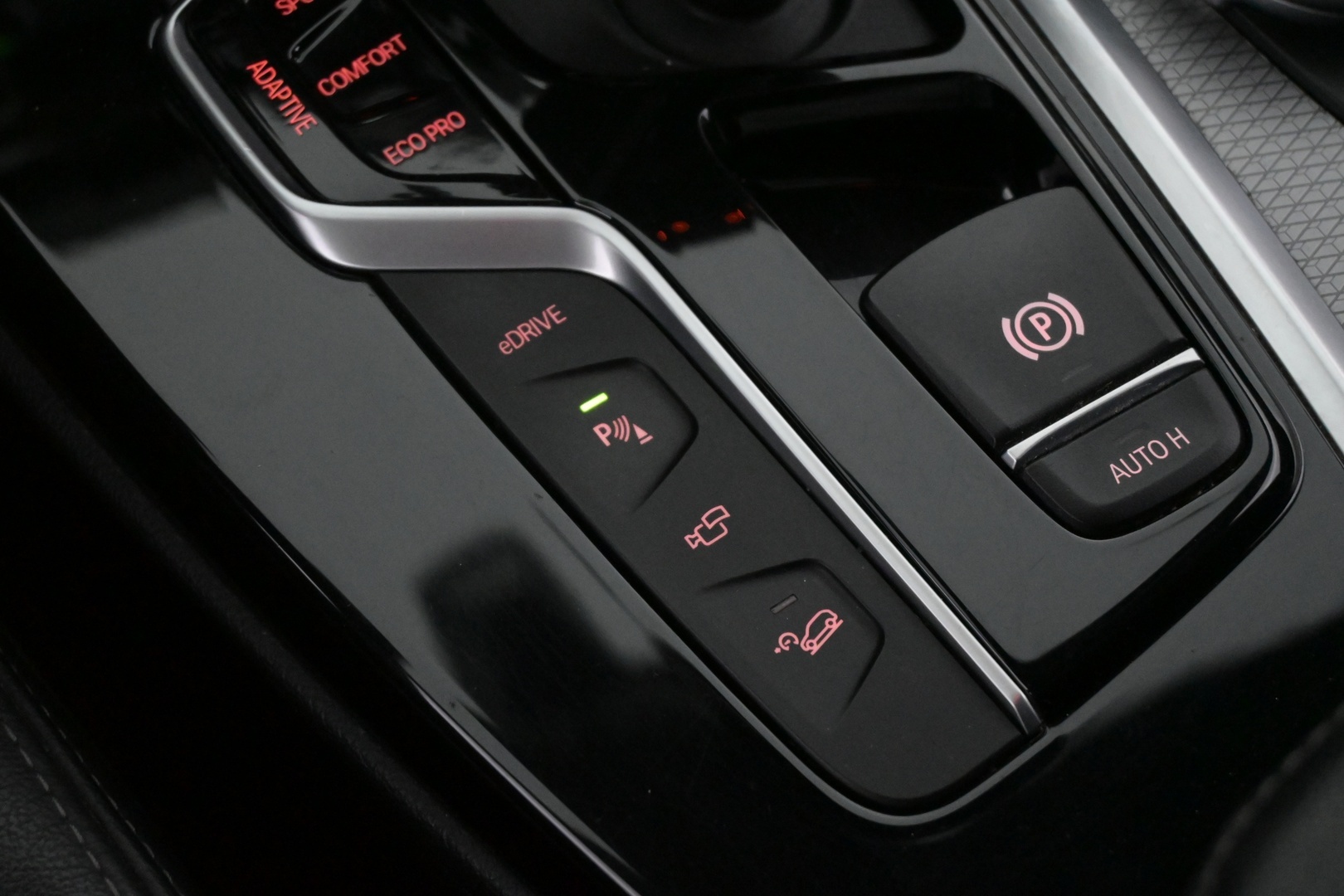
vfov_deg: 20.6
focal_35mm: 66
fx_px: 2464
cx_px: 672
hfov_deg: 30.5
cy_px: 448
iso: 7200
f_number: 6
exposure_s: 1/80
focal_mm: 44
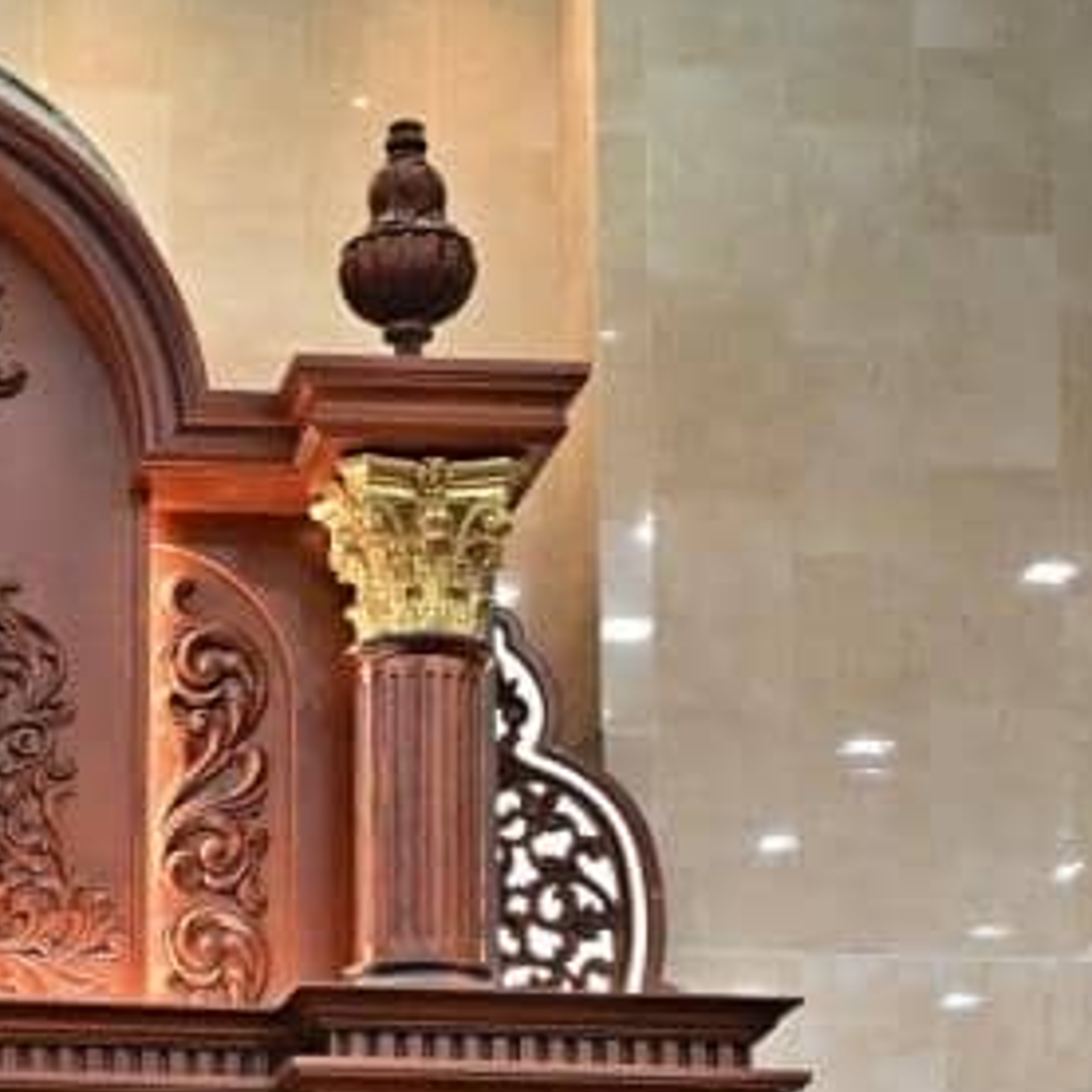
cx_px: -205
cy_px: 1331
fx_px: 4033
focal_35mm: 113
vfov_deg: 14.9
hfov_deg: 14.9
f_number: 4
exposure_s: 1/400
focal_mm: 24
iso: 1250
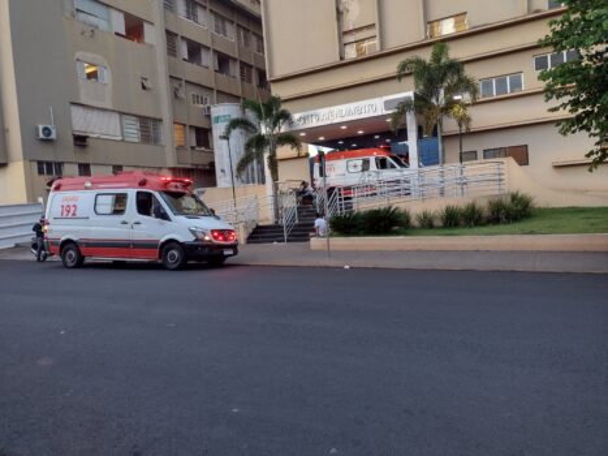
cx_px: 304
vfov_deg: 51.3
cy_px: 228
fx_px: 474
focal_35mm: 27
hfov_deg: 65.3
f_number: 1.7
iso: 105
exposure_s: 1/40
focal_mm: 4.71
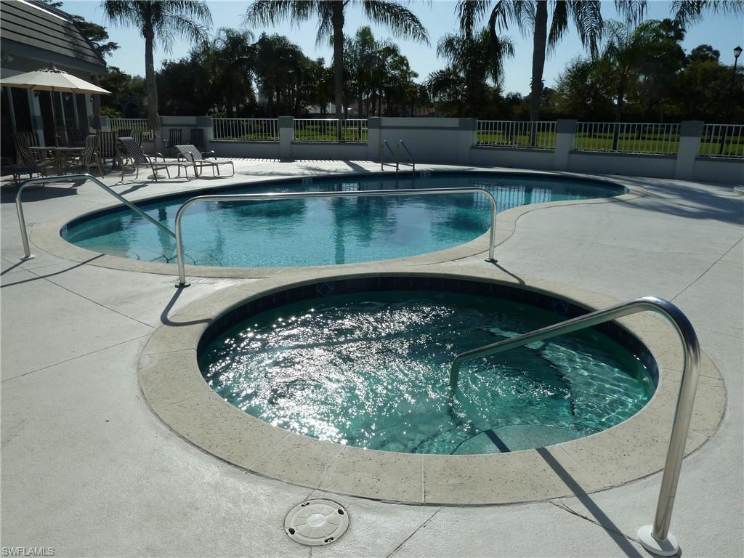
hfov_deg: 69.4
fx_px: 537
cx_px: 372
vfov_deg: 54.9
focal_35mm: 25
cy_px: 279
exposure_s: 1/800
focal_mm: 4.1
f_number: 5.6
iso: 80
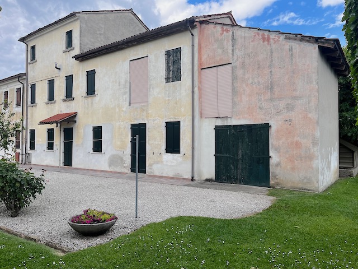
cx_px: 179
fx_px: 269
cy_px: 134
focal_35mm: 26
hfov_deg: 67.3
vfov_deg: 53.1
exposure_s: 1/1046
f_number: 1.6
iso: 50
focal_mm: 5.1
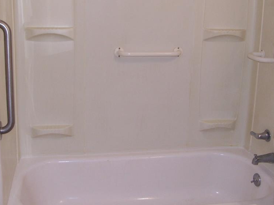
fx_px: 380
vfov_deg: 30.1
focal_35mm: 48
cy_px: 76
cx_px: 130
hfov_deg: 39.7
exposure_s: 1/60
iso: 140
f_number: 2.8
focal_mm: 6
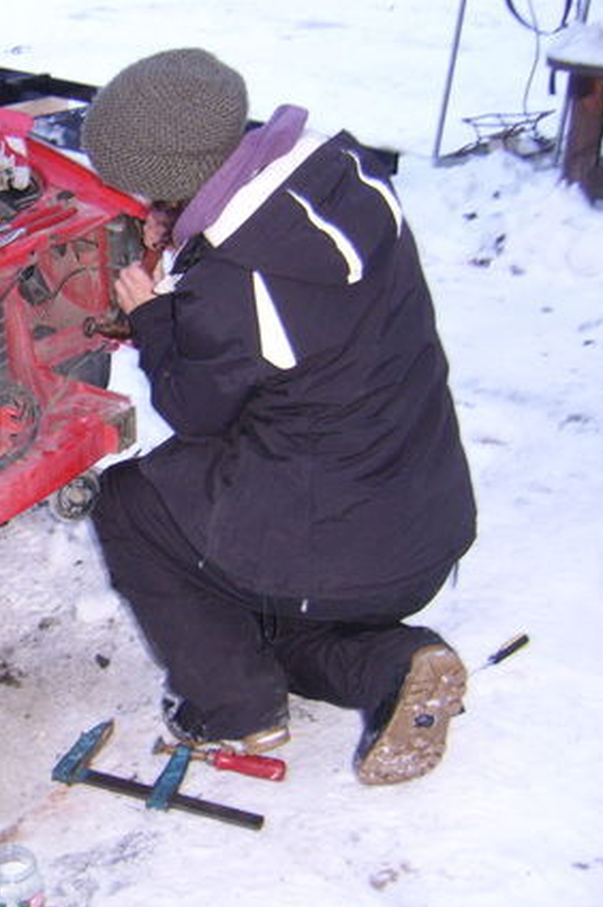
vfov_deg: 36.3
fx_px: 1384
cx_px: -68
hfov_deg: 23.0
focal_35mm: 55
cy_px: 436
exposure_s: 1/30
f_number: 2.8
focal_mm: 5.95
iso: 200
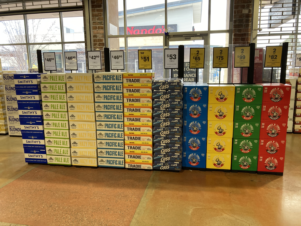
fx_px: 243
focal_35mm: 28
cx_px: 150
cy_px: 113
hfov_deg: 63.4
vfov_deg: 49.7
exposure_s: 1/115
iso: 80
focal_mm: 3.99
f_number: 1.8
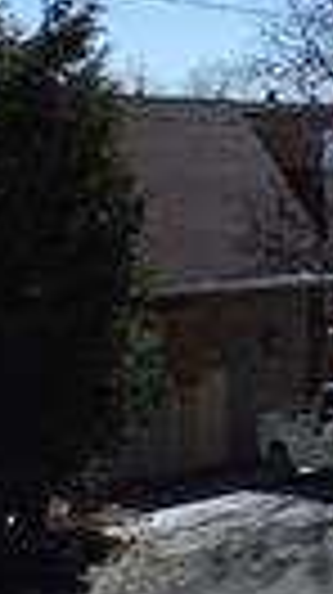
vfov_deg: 28.4
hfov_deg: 13.1
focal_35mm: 73
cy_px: 122
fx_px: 1149
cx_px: 758
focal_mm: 24
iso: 160
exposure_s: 1/400
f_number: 10
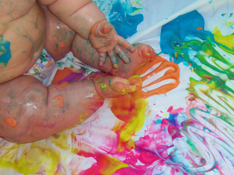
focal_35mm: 47
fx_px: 318
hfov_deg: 38.6
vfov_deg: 30.7
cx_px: 193
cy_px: 110
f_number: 3.9
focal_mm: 5.1
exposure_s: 1/160
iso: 64
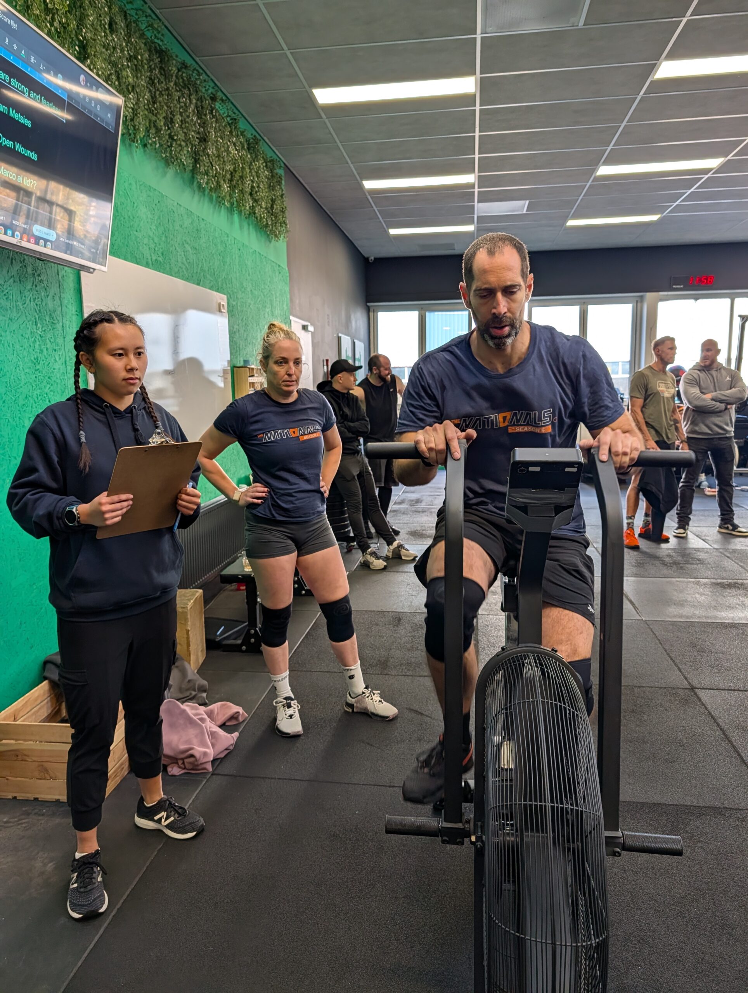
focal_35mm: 24
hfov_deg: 56.9
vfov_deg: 71.5
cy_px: 496
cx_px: 374
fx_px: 690
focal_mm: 6.9
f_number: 1.68
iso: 72
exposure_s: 1/100
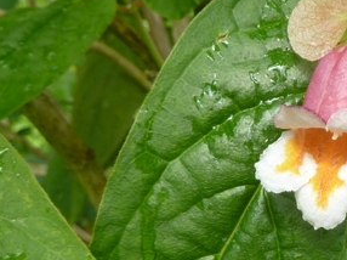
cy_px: 158
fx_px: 701
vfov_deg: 20.9
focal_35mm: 70
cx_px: 368
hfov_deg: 26.0
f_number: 3.3
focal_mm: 4.1
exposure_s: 1/100
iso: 80
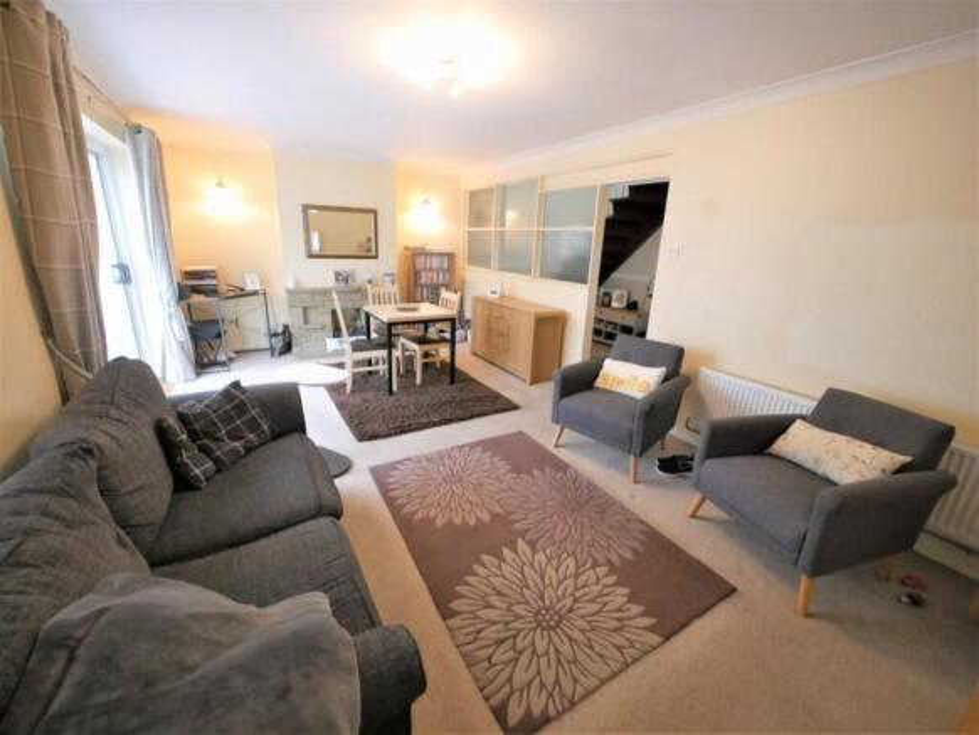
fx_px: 396
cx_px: 490
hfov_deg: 102.0
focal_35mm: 14
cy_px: 368
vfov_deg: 85.7
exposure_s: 1/40
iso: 3200
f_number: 4
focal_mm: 7
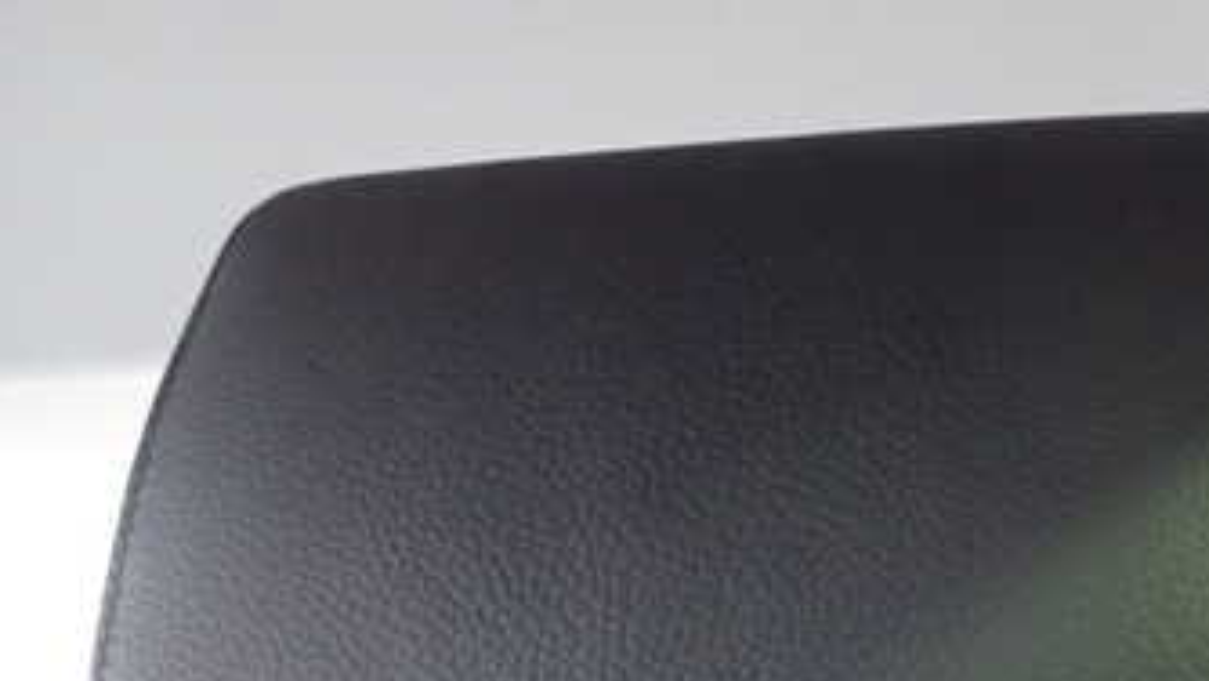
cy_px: 667
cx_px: 785
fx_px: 1571
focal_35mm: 49
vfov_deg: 23.5
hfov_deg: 41.6
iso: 800
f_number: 2
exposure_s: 1/25
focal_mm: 4.5
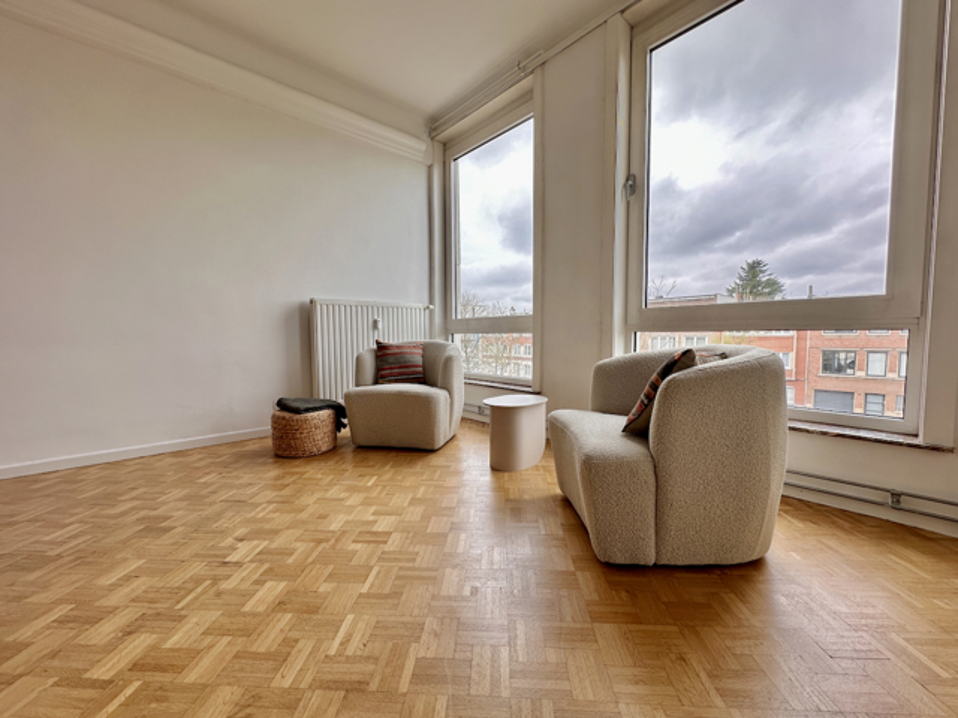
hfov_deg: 102.1
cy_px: 359
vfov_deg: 85.7
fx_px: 387
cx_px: 479
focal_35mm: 14
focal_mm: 2.22
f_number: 2.2
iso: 40
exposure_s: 1/151
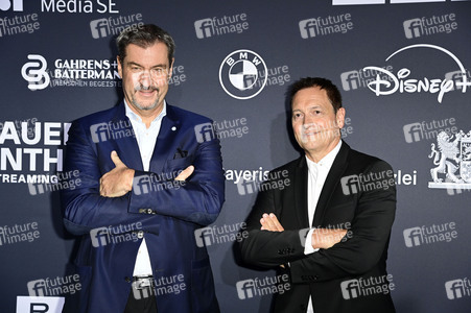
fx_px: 915
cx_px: 236
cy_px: 156
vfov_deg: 19.4
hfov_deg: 28.9
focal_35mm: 70
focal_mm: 70
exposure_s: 1/250
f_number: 5.6
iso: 1000
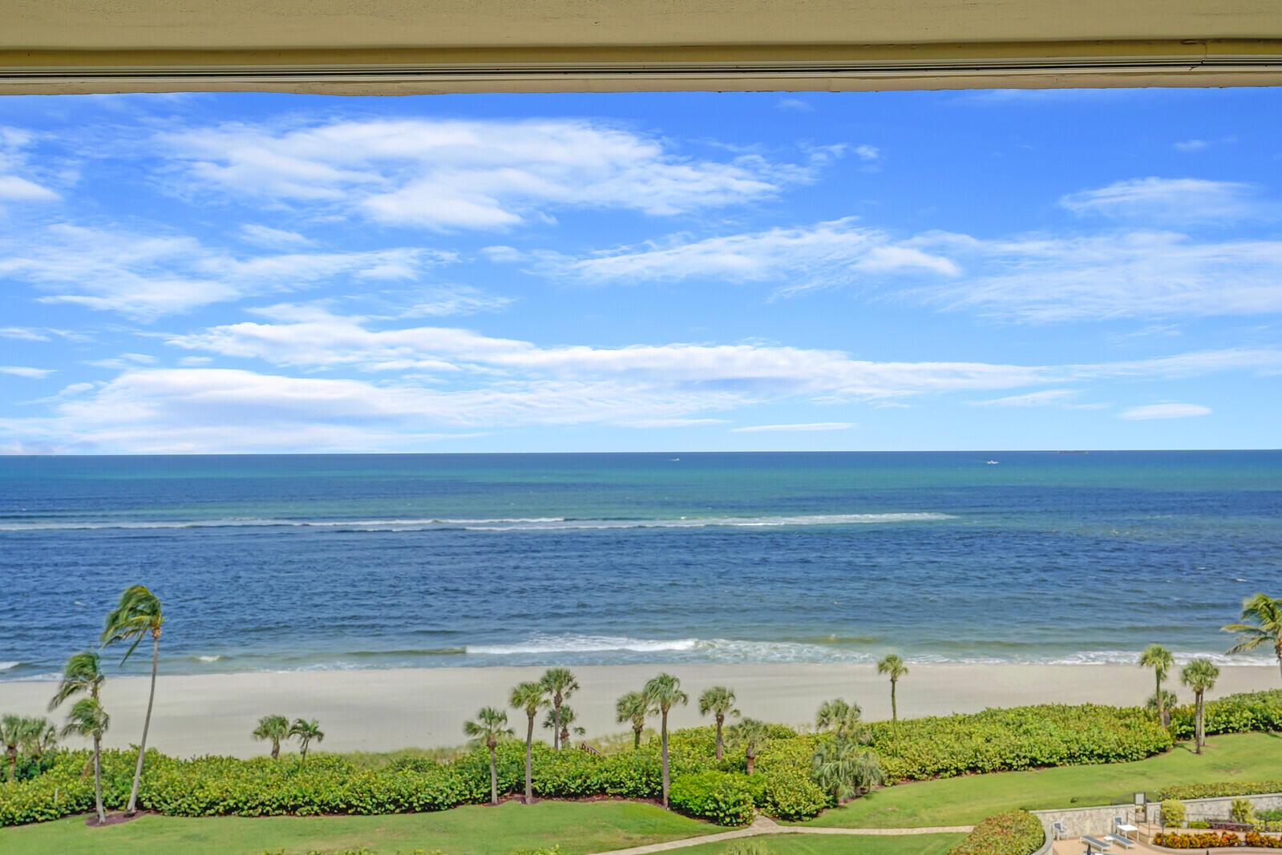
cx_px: 641
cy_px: 428
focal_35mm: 35
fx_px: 1247
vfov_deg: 37.9
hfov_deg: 54.4
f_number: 11
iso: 320
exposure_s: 1/640
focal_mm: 35
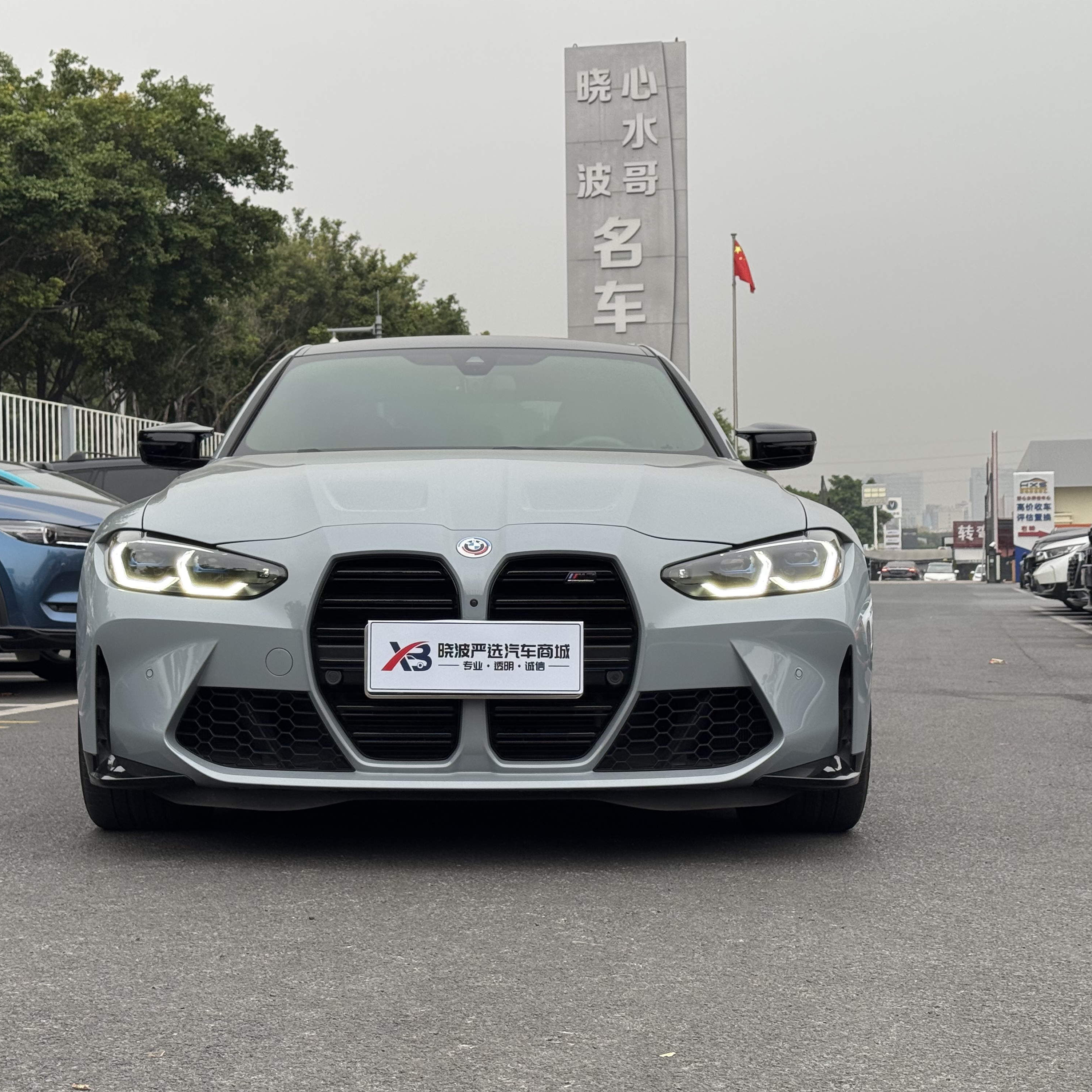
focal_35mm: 57
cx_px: 470
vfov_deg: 30.0
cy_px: 548
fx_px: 2034
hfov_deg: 30.0
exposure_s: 1/913
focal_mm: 6.76
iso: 64
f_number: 1.78
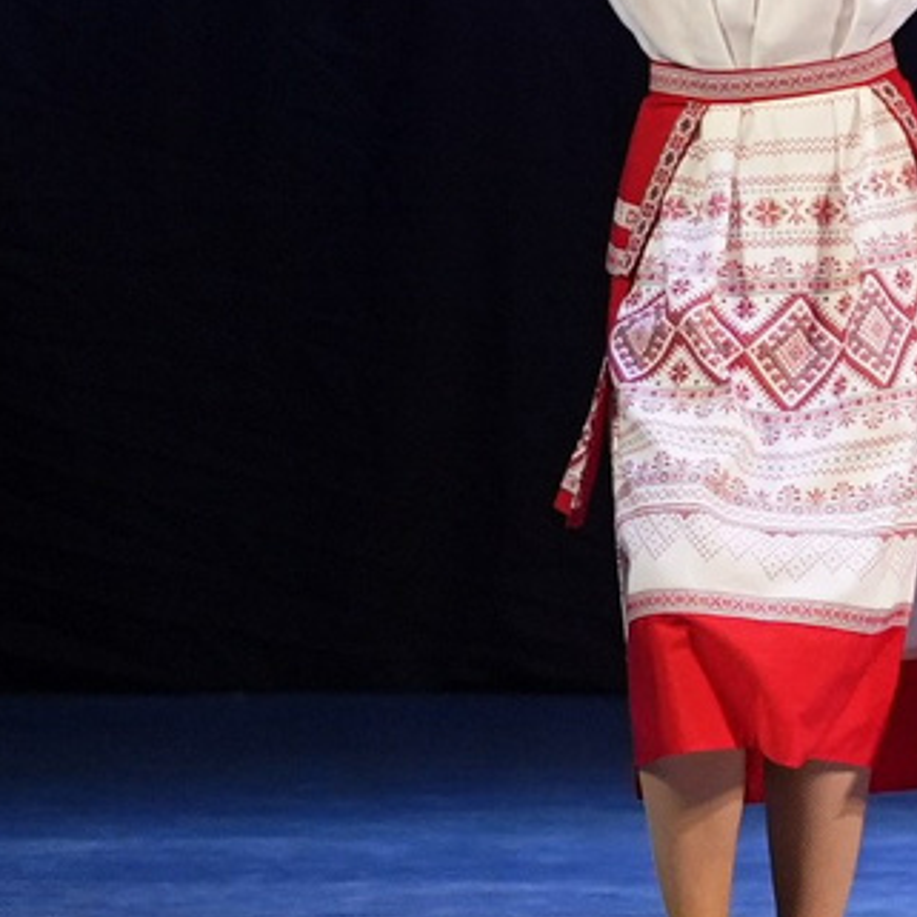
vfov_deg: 2.4
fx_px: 21339
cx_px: 3374
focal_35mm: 712
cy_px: -1036
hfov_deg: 2.4
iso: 1600
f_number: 2.8
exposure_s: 1/400
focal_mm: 105
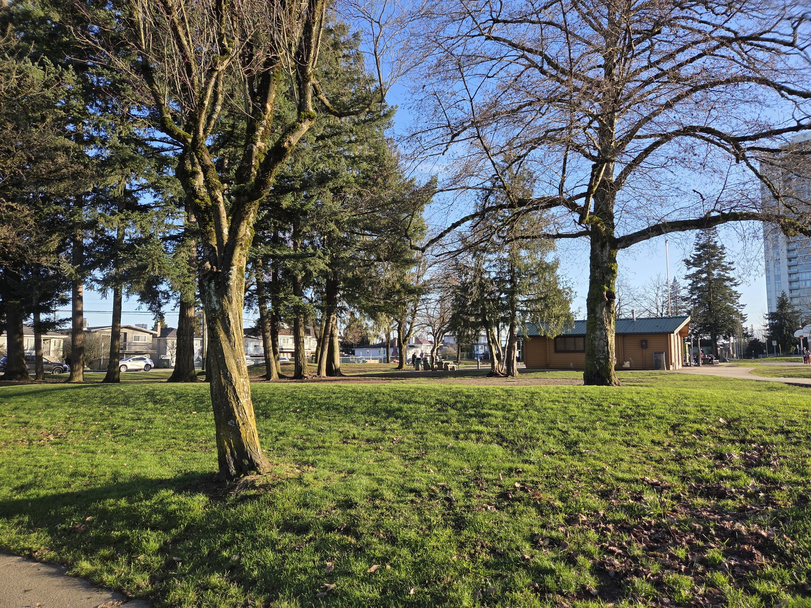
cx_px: 406
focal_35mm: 23
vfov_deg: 58.9
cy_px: 304
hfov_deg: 73.9
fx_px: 539
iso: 80
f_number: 1.8
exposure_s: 1/1410
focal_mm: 5.4
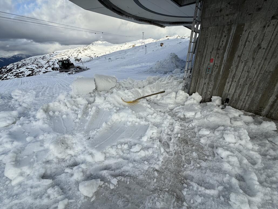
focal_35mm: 14
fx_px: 112
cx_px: 139
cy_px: 104
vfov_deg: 85.7
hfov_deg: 102.0
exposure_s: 1/1312
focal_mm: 2.22
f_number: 2.2
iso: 50
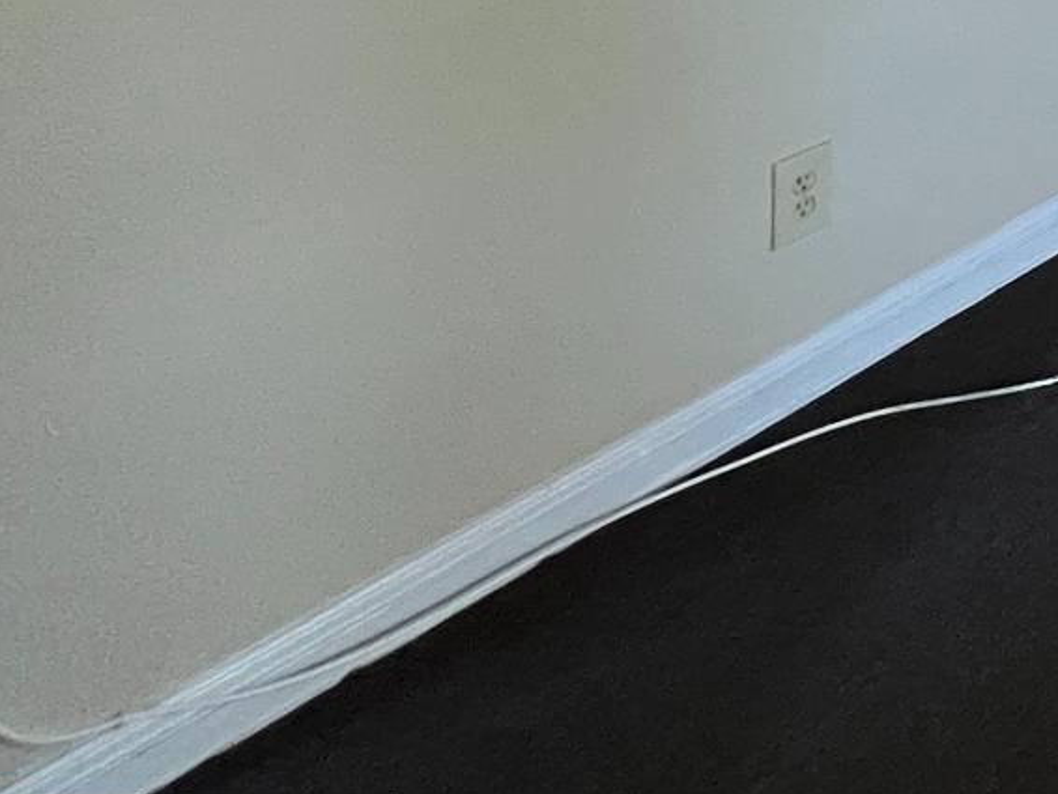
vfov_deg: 23.0
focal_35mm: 47
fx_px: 1437
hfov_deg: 23.5
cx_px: 1839
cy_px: -484
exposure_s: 1/60
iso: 500
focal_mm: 1.57
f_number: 1.8
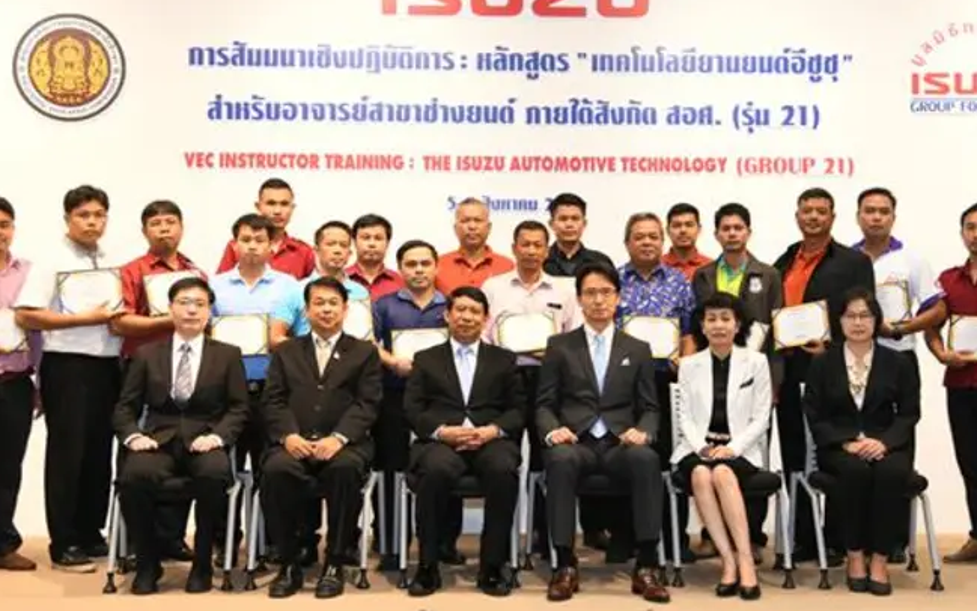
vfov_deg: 26.4
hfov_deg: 41.0
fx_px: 1305
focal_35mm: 49
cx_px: 513
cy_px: 287
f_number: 4.5
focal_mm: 40
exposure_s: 1/100
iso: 1250
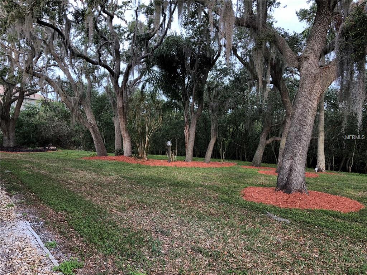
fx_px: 297
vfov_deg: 49.7
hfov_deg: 63.4
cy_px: 138
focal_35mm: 28
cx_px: 184
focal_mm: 3.99
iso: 50
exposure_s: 1/120
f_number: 1.8
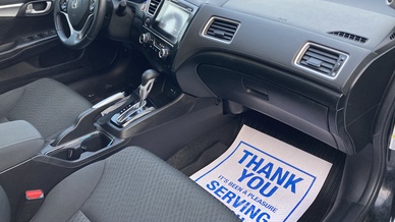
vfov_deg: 35.2
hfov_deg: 59.5
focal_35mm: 33
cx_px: 188
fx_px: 346
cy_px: 73
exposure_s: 1/92
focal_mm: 3.99
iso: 80
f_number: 1.8
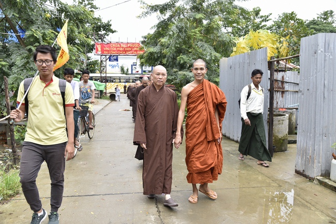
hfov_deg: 61.9
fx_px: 280
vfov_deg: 43.6
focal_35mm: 30
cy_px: 112
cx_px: 168
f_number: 5
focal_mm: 30
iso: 200
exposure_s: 1/200
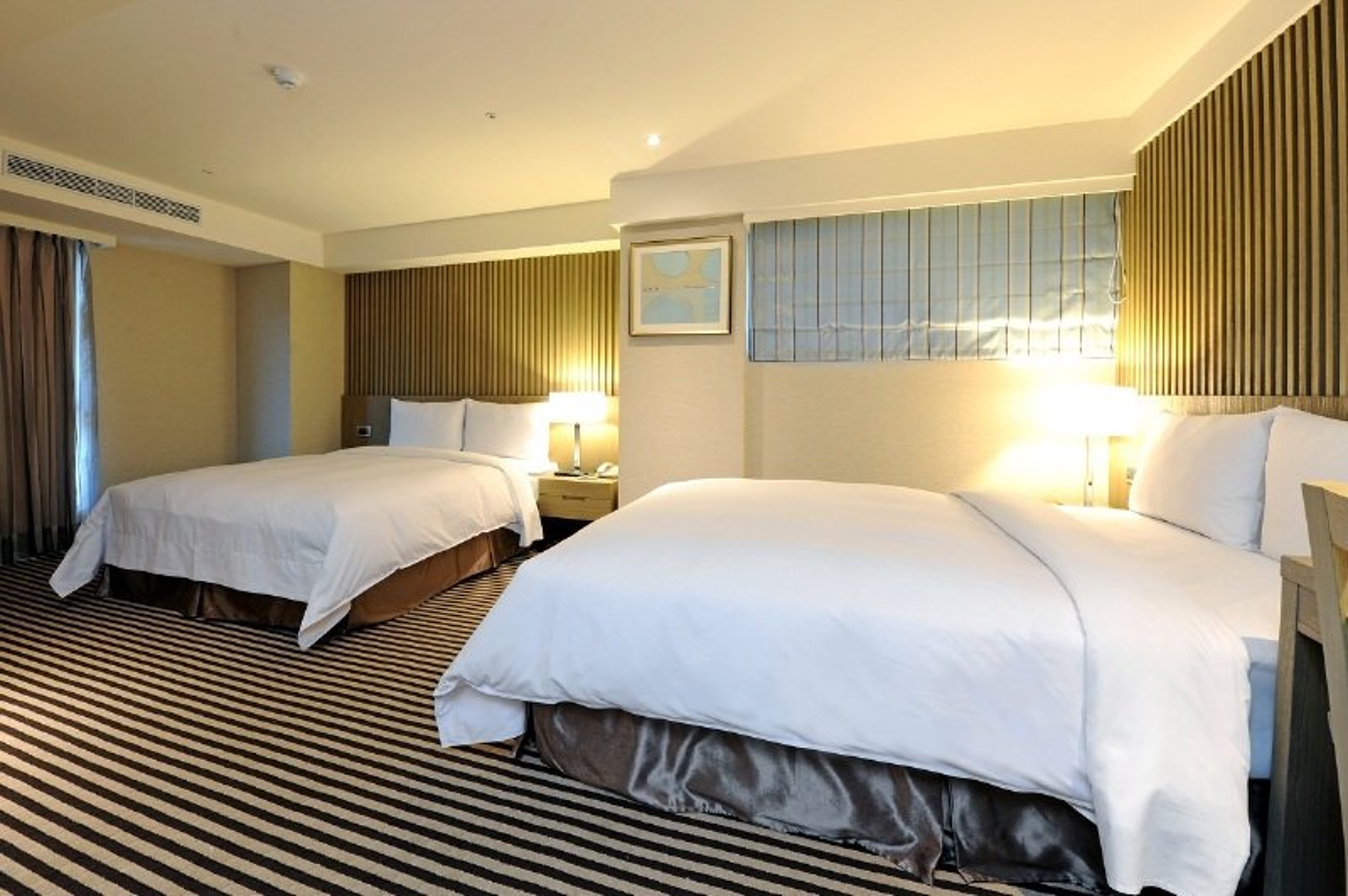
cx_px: 674
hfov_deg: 104.3
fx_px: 524
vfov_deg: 81.1
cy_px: 448
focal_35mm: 14
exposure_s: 1.6
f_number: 9
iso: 200
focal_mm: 14
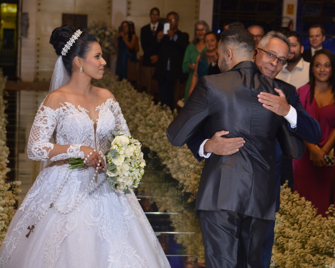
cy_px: 134
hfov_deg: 18.4
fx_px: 1031
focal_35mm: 104
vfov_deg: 14.8
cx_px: 198
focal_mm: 92
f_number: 6.3
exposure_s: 1/100
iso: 1600
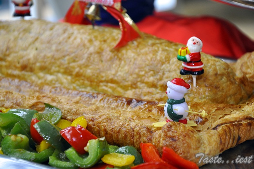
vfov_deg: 11.4
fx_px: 846
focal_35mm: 120
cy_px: 84
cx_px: 127
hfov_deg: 17.1
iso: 640
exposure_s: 1/125
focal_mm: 80
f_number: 5.3
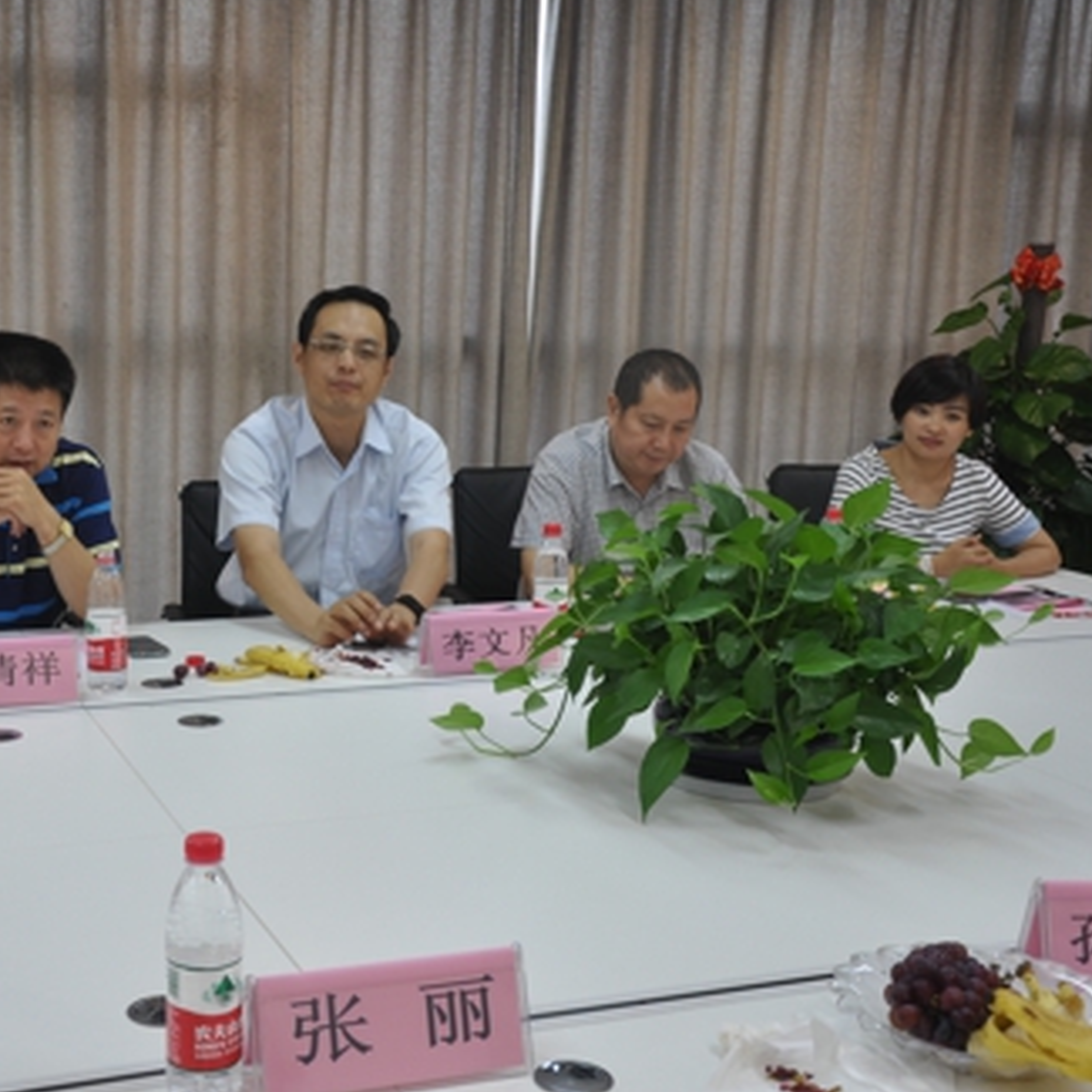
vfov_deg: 33.4
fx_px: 1820
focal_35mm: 51
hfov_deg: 33.1
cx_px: 353
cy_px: 538
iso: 360
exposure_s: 1/30
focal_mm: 26
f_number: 5.6
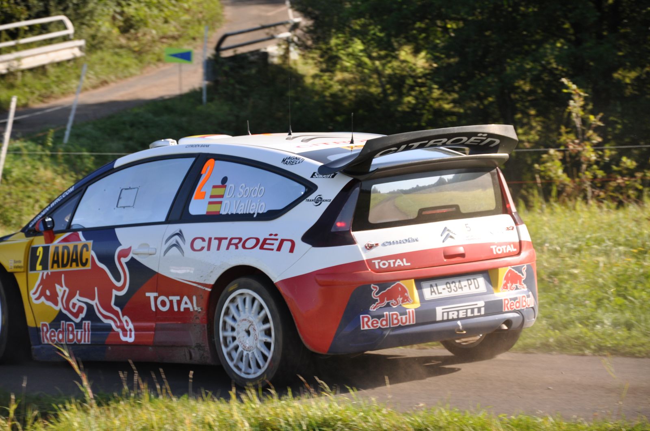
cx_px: 325
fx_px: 2840
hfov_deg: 13.1
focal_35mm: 158
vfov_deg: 8.7
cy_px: 216
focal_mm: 105
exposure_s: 1/500
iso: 280
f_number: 5.6
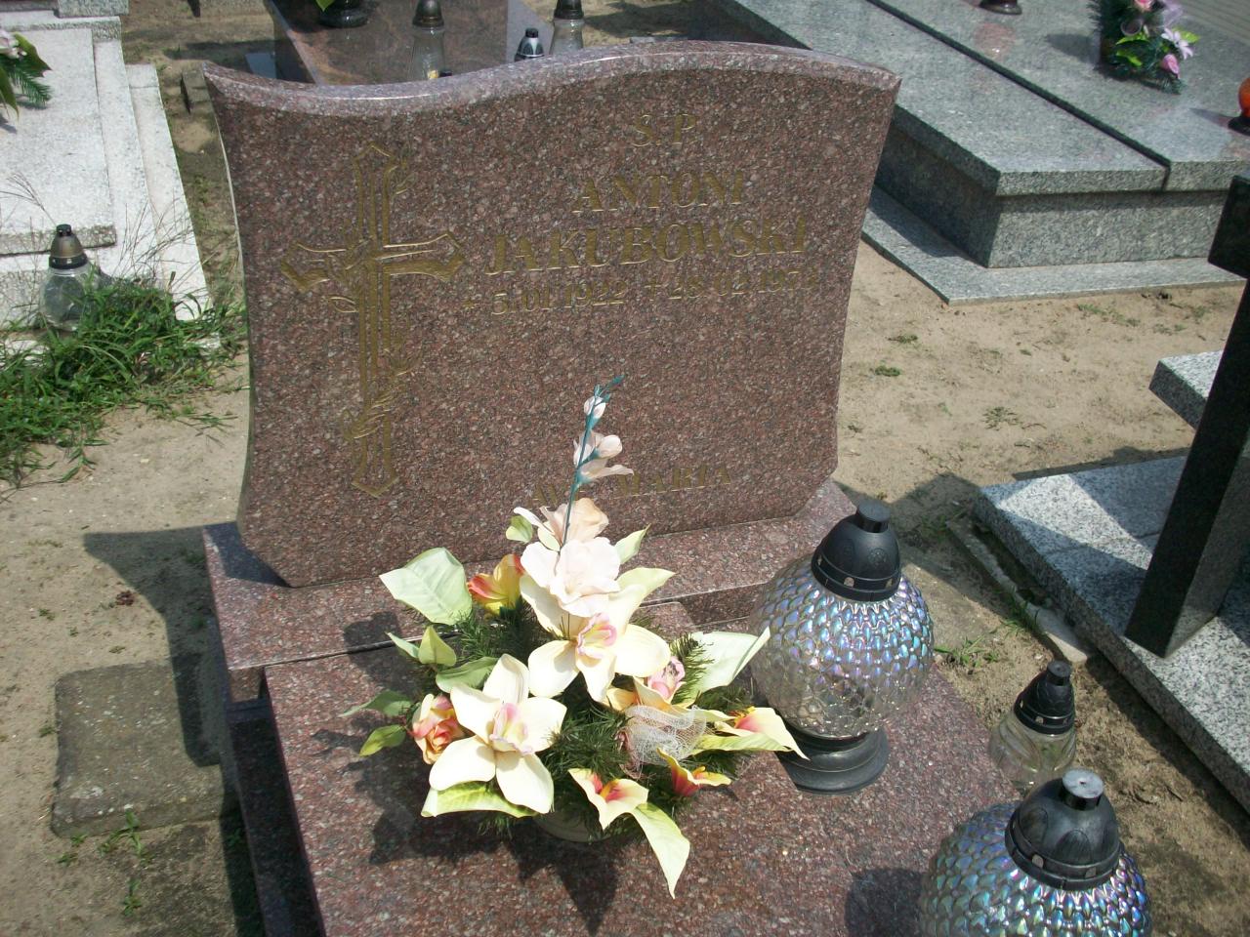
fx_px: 1336
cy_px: 468
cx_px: 625
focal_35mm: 37
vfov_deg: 38.7
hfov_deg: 50.1
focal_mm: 6.2
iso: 80
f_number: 5.6
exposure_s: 1/515
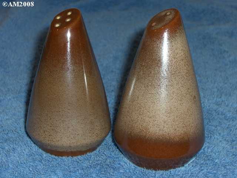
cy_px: 89
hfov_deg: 21.1
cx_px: 118
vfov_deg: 15.9
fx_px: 637
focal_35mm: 93
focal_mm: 19.4
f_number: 9.6
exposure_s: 1/30
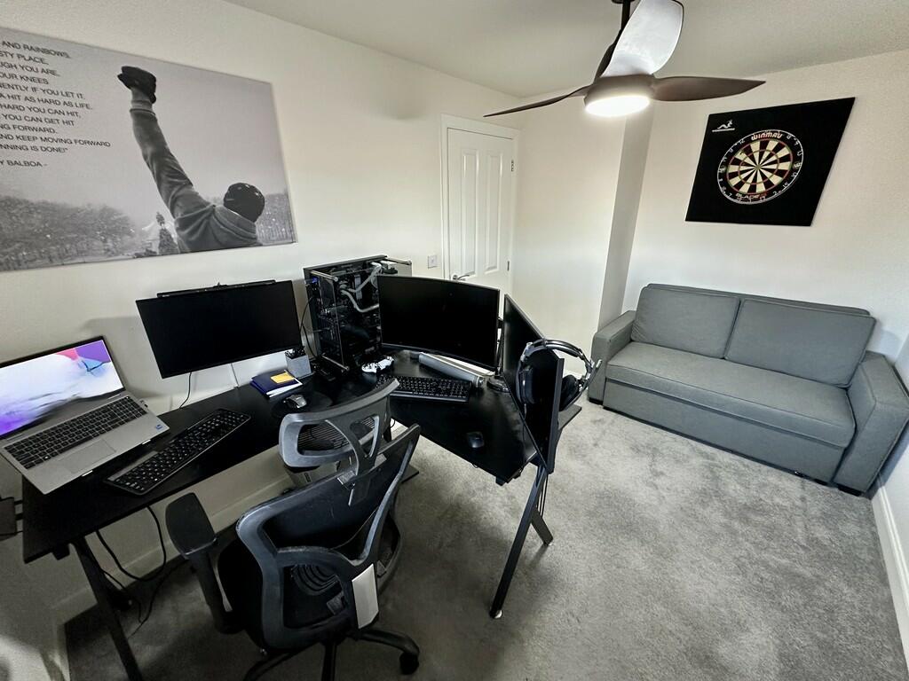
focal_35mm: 14
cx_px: 454
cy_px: 340
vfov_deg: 85.7
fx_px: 368
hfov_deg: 102.1
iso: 500
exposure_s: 1/50
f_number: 2.2
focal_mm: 2.22
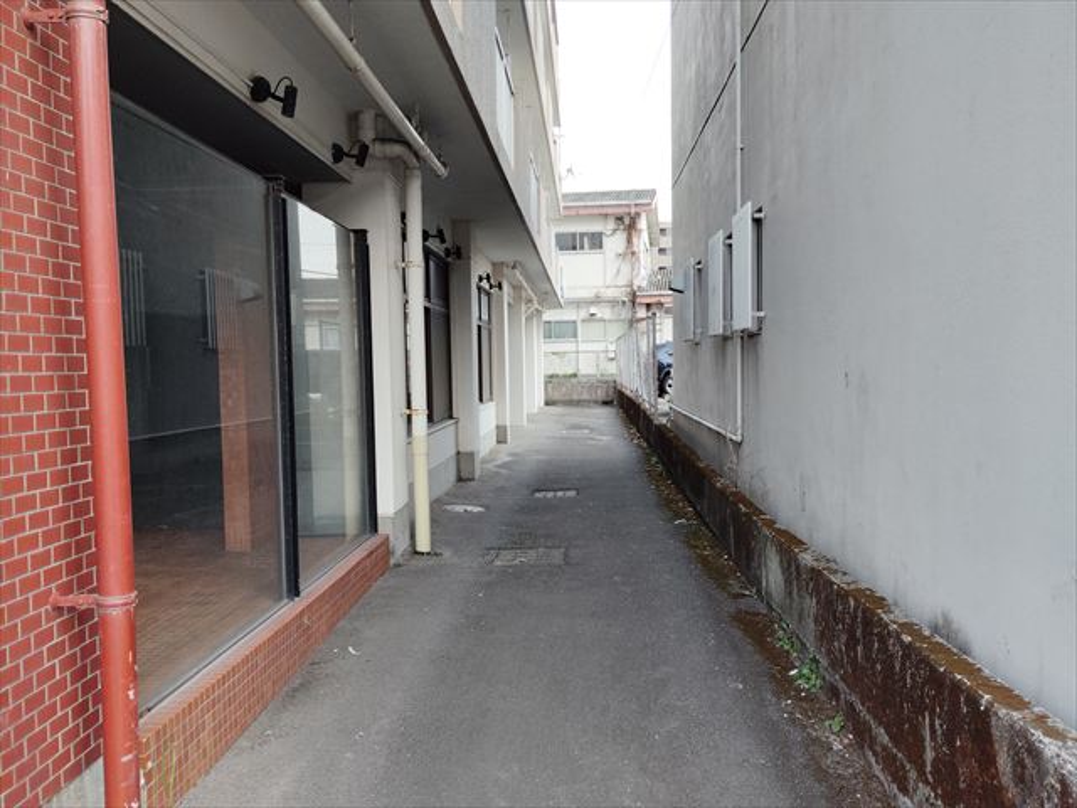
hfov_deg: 61.7
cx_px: 538
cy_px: 404
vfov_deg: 48.2
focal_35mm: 29
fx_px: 902
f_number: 1.8
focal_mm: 4.25
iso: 50
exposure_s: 1/214
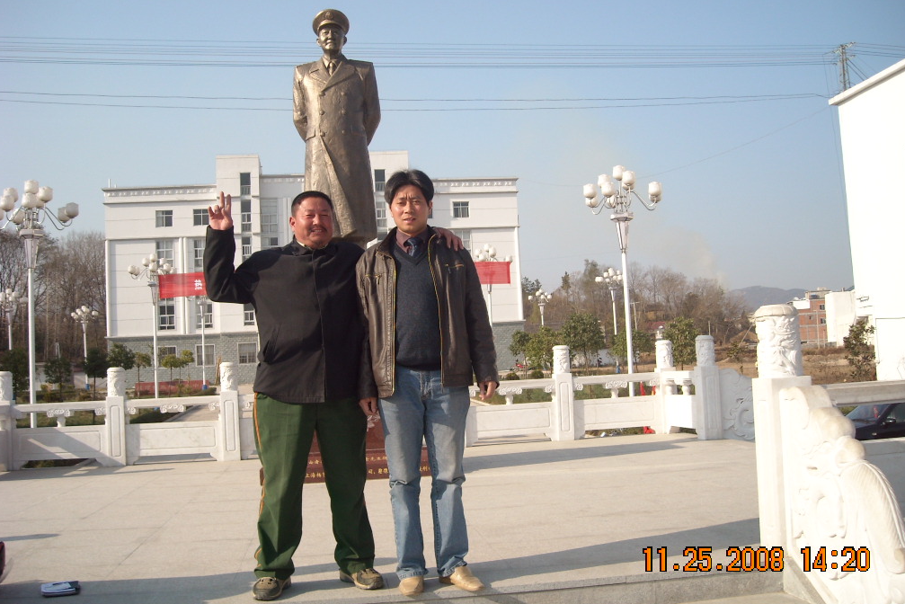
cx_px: 449
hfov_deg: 51.9
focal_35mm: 37
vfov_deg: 36.0
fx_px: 930
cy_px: 287
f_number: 5.6
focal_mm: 5.7
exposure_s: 1/218
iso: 64
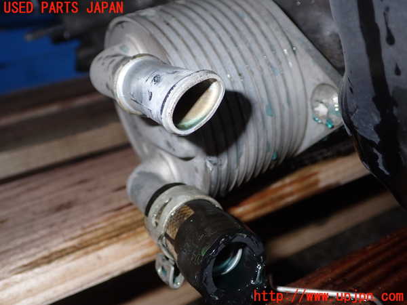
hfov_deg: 49.0
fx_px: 447
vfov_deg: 37.7
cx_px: 204
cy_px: 152
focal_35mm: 38
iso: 200
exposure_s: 1/40
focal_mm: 6.83
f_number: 8
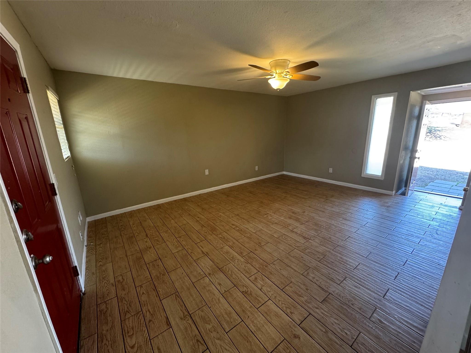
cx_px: 236
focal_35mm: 14
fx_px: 190
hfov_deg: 102.1
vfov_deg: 85.7
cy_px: 176
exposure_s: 1/60
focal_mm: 2.22
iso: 250
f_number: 2.2
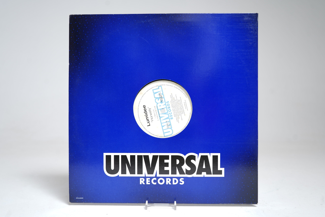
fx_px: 280
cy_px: 108
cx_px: 162
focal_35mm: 31
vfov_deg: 42.3
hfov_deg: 60.3
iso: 64
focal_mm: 31
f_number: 5
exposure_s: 1/2.5
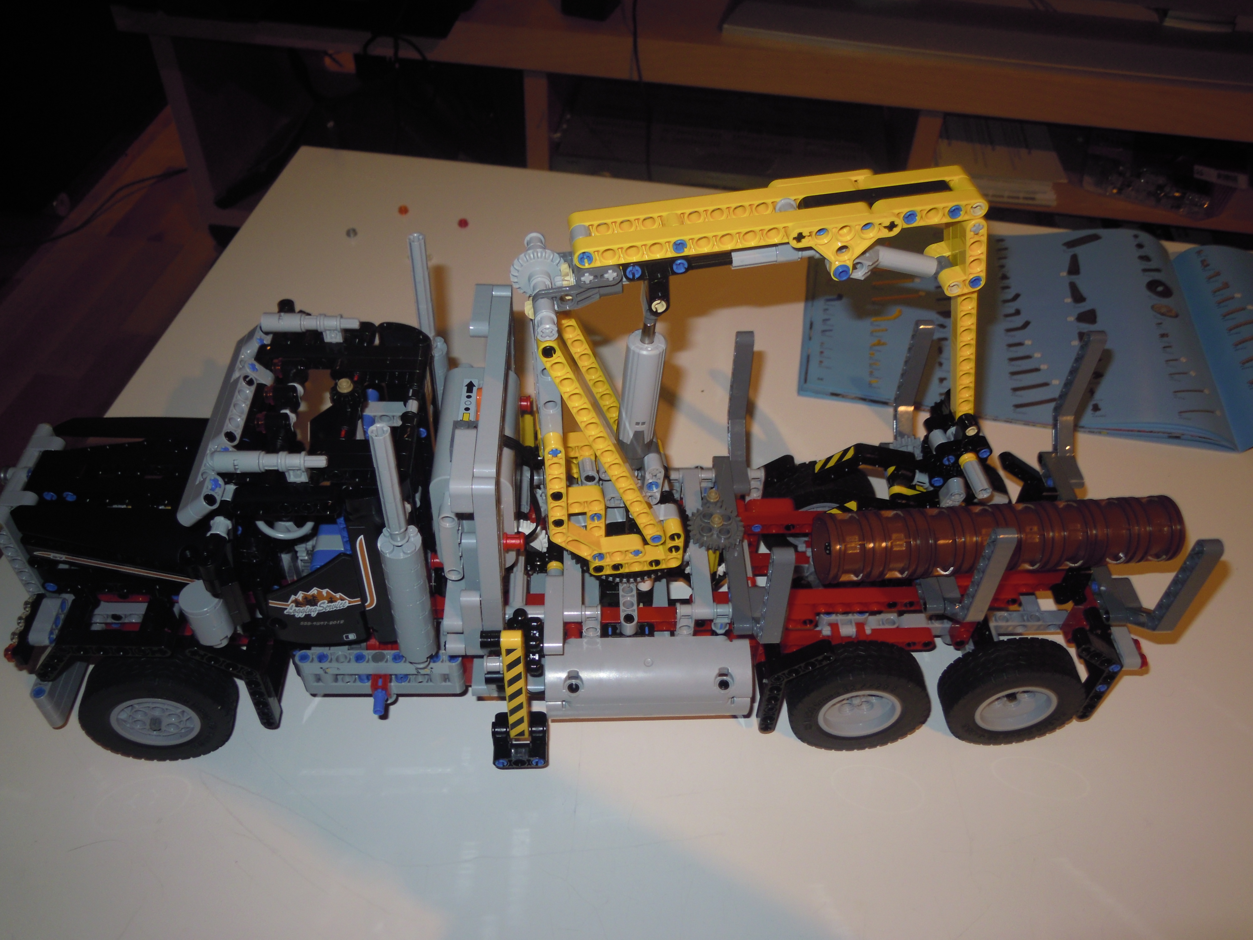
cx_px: 626
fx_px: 1014
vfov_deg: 49.7
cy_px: 470
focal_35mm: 28
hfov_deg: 63.4
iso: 100
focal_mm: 5
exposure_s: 1/25
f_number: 2.7
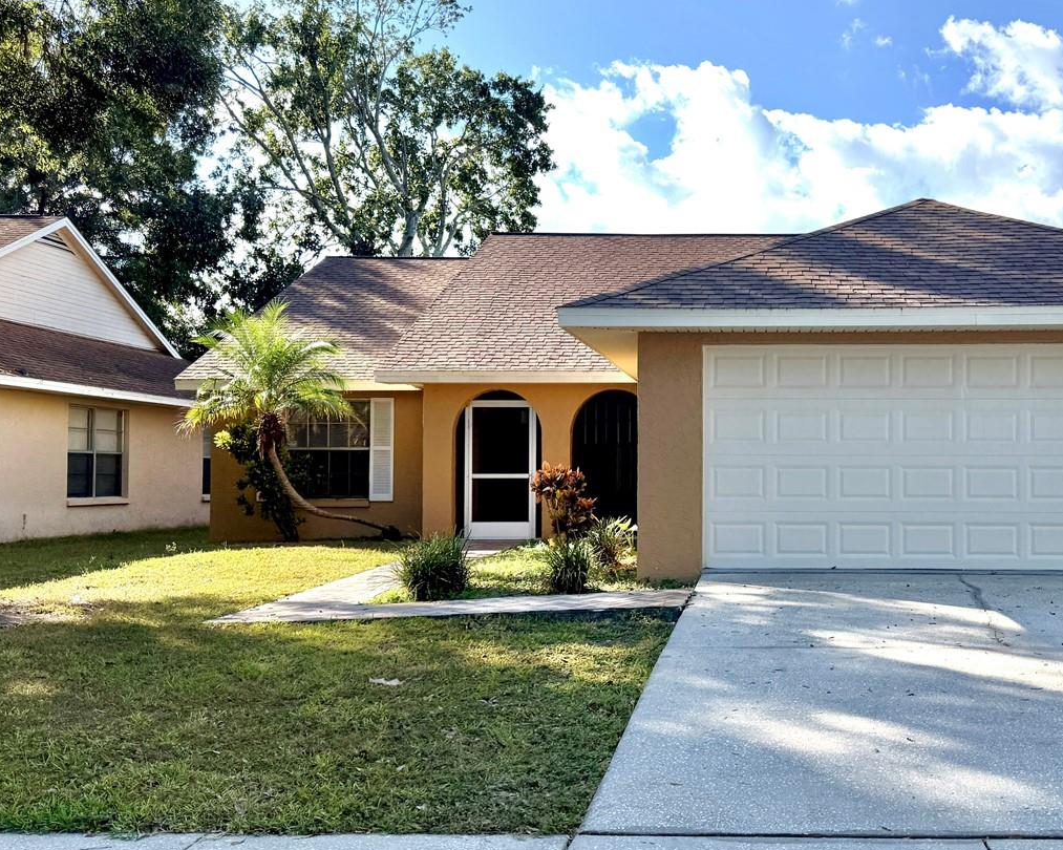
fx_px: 1164
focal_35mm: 37
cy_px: 444
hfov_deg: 47.6
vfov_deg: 40.1
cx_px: 768
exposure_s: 1/4167
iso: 100
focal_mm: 6.76
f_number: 1.78
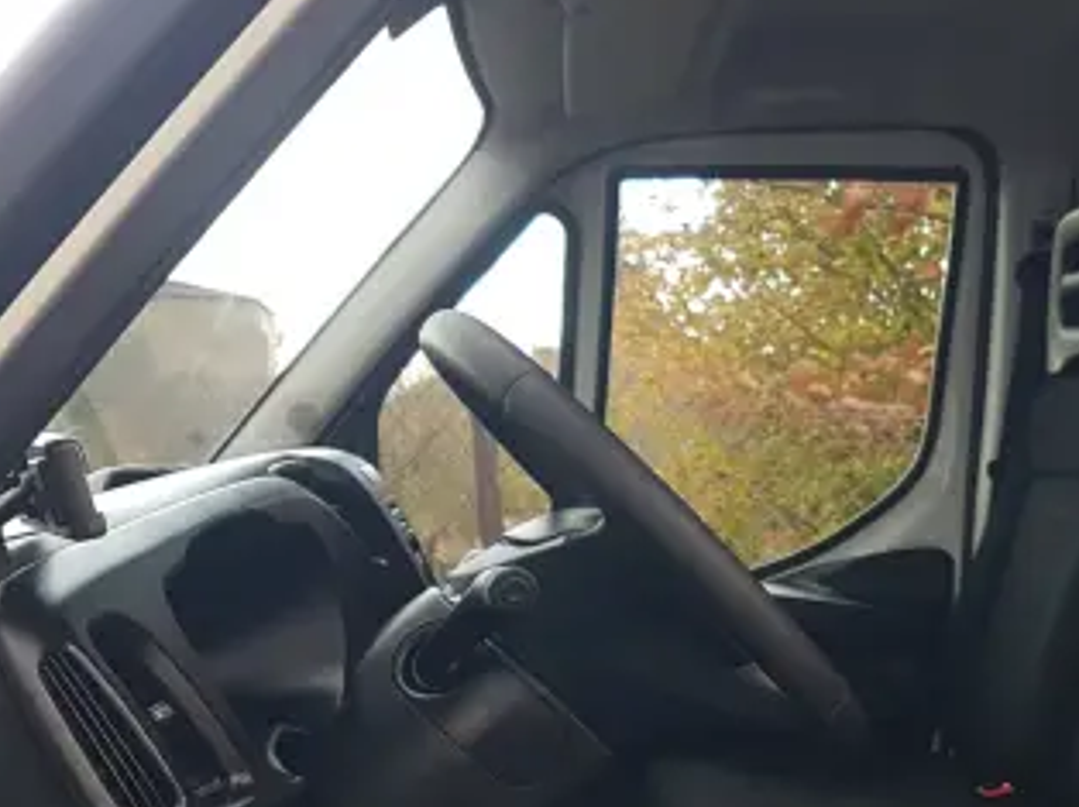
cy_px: 769
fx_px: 1651
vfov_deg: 26.3
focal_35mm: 53
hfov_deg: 34.8
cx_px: 900
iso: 80
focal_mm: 4.2
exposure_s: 1/100
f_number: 1.7
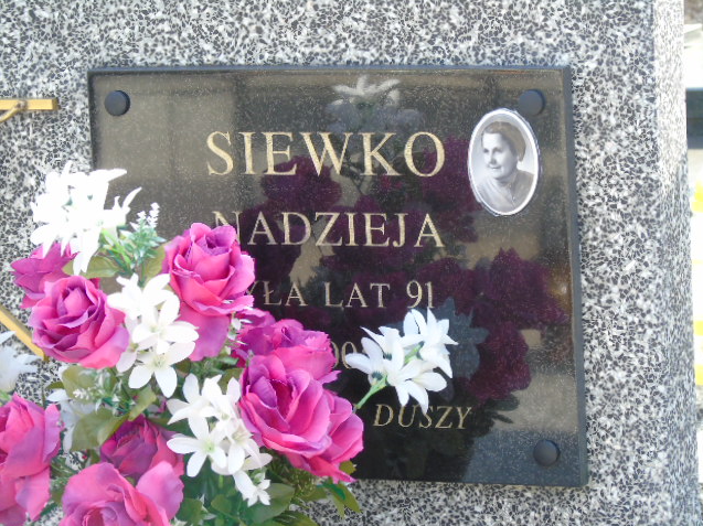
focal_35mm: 187
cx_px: 352
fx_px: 3796
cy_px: 264
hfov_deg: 10.6
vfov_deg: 7.9
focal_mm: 33
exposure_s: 1/125
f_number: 5
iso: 250
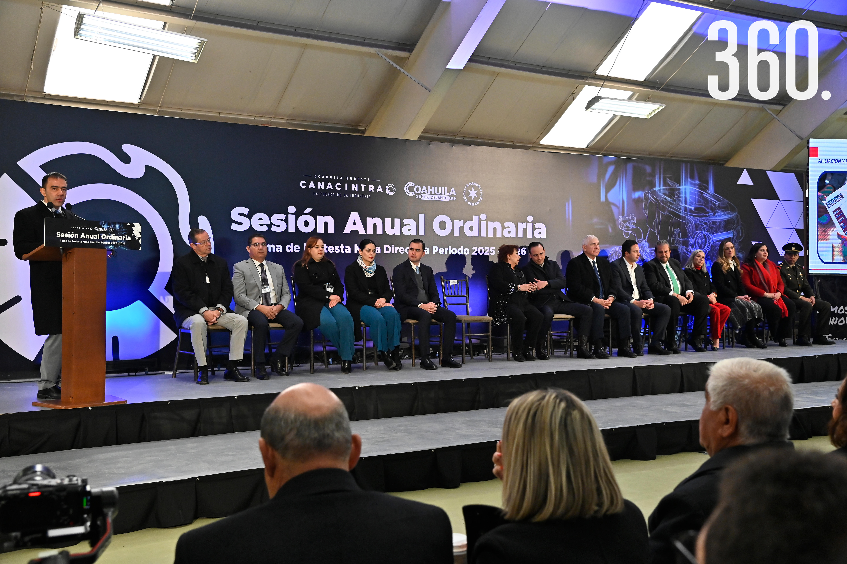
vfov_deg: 33.4
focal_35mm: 40
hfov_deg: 48.5
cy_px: 282
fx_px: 940
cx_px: 424
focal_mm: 40
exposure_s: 1/400
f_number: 5.6
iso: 2000
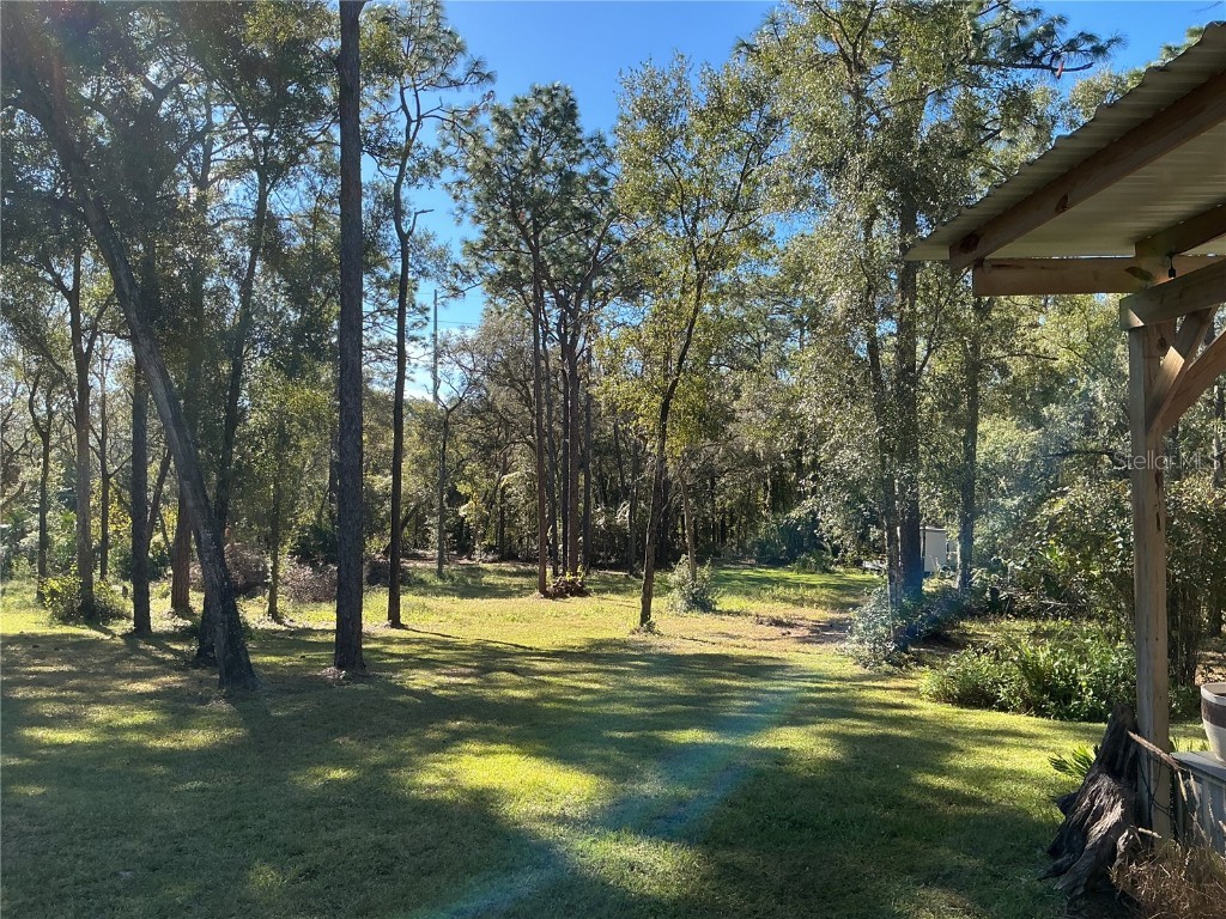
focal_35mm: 29
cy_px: 460
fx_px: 1027
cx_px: 613
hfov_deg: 61.7
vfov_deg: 48.2
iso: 25
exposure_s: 1/504
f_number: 1.8
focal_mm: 3
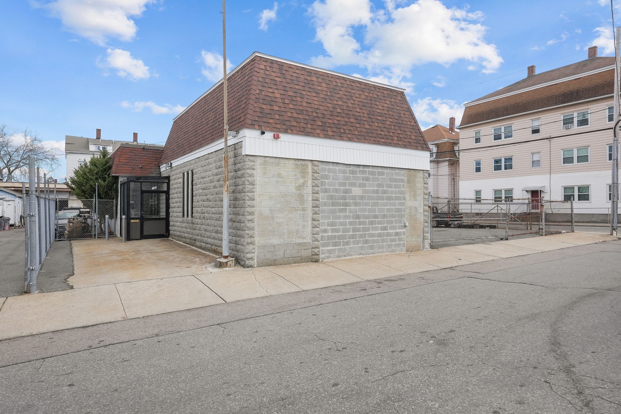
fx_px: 362
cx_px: 310
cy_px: 207
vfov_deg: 59.5
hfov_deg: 81.2
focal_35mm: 21
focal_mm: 14.3
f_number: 9
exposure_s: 1/250
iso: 400
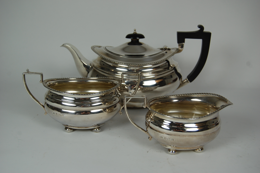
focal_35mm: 45
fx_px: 325
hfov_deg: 43.6
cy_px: 86
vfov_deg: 29.8
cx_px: 130
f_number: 5.6
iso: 200
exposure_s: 1/125
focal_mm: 30
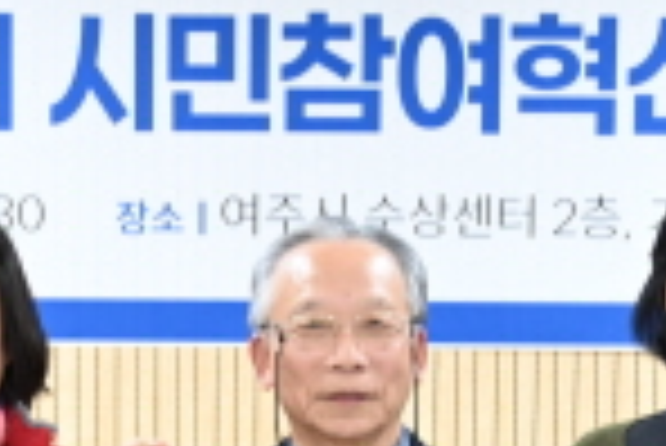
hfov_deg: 12.1
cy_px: 658
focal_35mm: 170
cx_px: 266
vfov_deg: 7.9
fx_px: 3148
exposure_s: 1/50
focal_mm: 42
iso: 800
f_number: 4
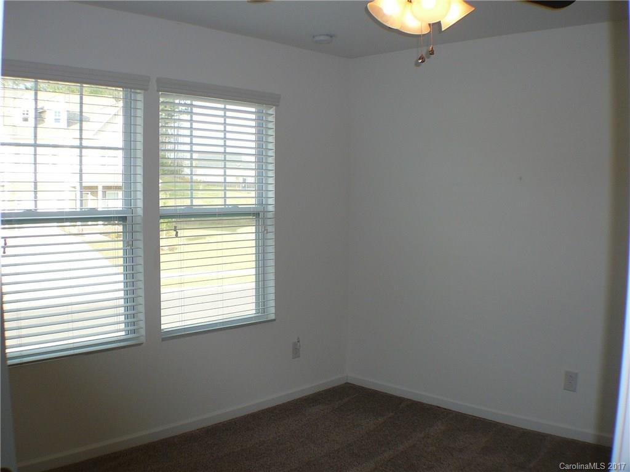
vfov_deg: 30.9
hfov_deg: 40.4
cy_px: 236
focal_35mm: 47
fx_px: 855
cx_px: 315
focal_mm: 7
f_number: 3.3
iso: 80
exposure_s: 1/60
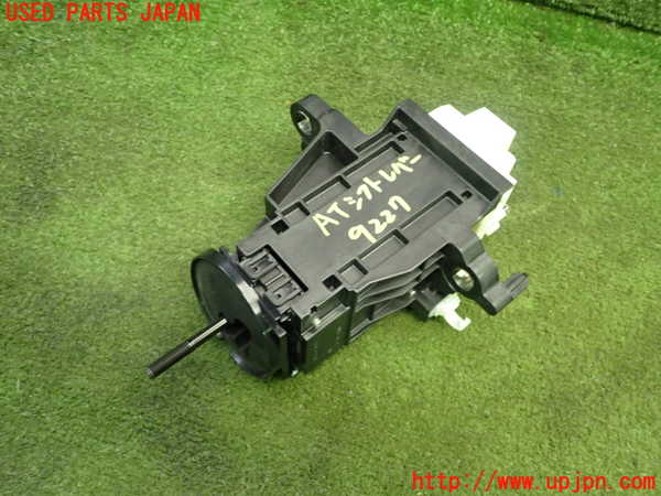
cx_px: 330
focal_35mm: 30
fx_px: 573
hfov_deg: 60.0
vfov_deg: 46.8
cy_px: 248
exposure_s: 1/30
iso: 500
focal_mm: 5.4
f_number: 2.3
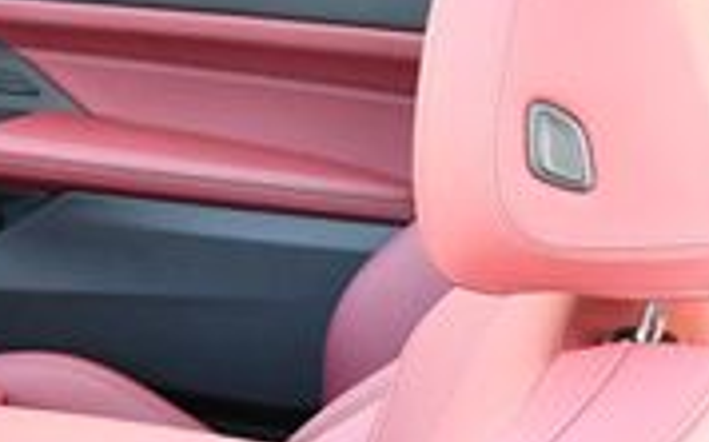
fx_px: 2549
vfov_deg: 9.8
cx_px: -183
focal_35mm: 132
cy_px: 510
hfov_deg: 15.2
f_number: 3.5
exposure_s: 1/160
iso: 800
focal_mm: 18
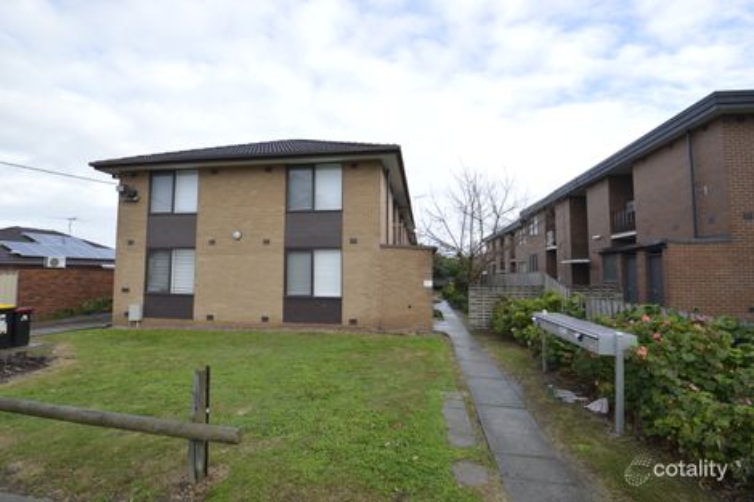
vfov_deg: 77.3
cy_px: 251
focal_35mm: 15
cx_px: 377
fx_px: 314
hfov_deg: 100.4
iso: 100
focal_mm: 10
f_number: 5.6
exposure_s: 1/125
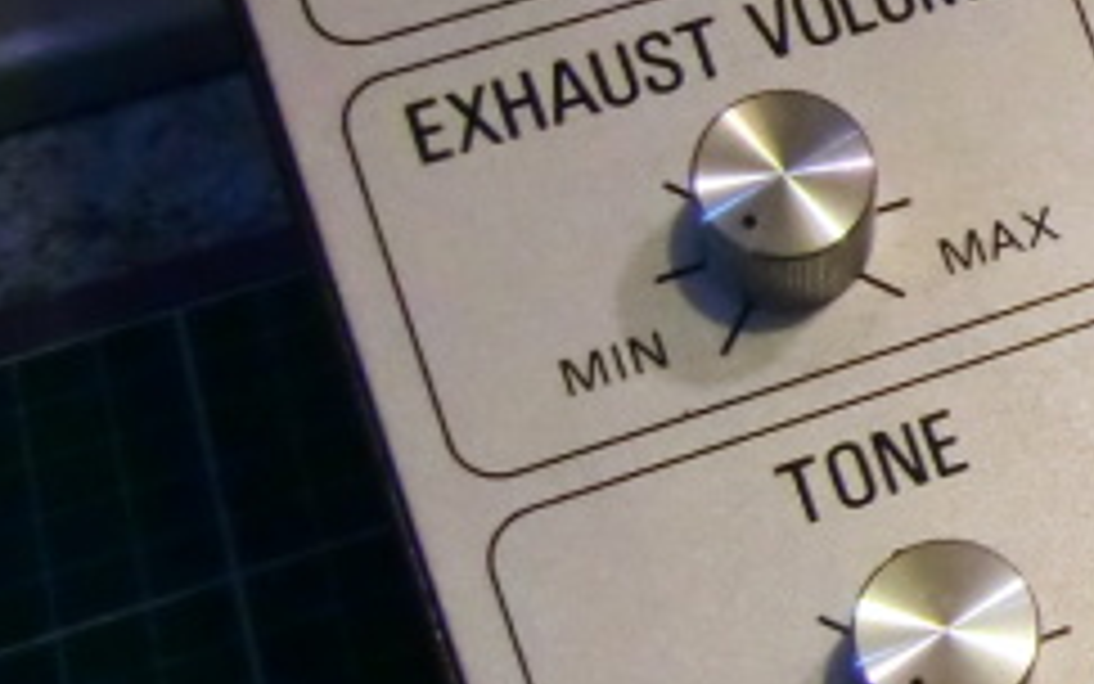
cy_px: 194
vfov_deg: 12.2
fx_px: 3191
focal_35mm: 107
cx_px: 1783
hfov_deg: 17.0
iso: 320
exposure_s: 1/60
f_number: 3.2
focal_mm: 4.3
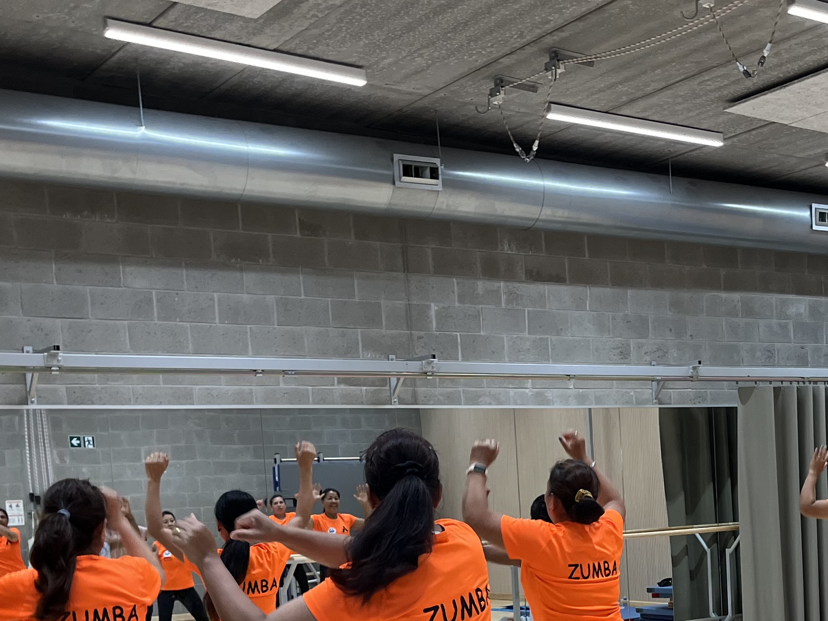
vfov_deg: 24.2
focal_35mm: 58
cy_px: 606
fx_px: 1388
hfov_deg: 32.5
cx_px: 642
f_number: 1.6
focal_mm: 5.1
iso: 100
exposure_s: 1/100
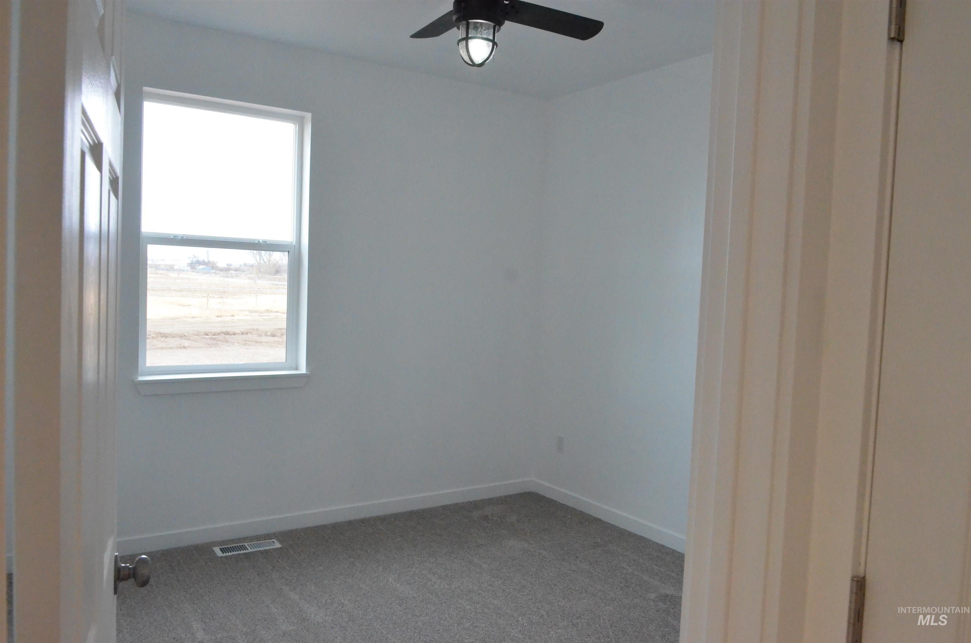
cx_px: 486
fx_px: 727
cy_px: 322
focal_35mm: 27
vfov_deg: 47.7
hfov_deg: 67.5
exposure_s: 1/320
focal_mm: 18
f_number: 9
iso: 6400
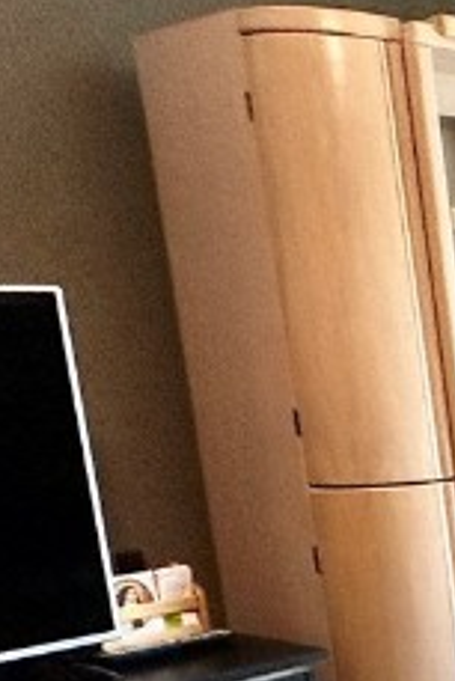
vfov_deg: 30.4
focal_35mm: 65
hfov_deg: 12.5
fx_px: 1230
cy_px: 520
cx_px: 1255
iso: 50
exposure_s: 1/120
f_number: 2.2
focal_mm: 2.22
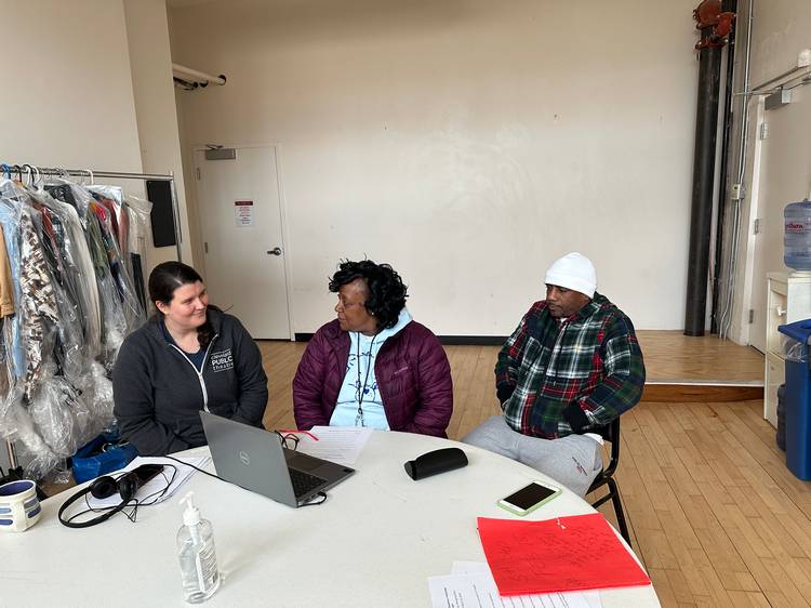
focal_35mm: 24
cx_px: 406
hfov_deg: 71.6
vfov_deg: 56.8
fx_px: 562
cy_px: 304
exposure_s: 1/121
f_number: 1.78
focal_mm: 6.86
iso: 125
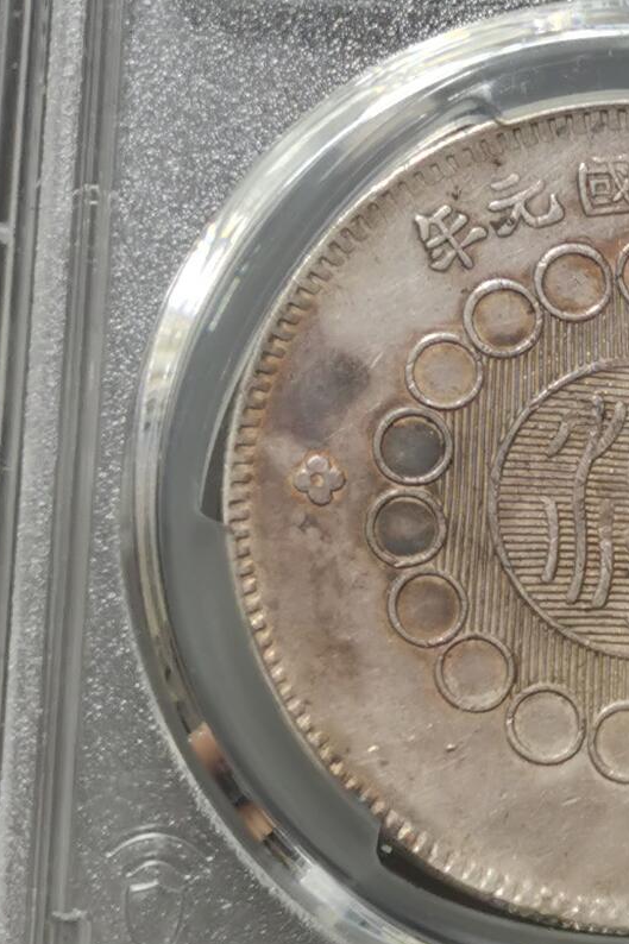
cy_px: 204
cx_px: 618
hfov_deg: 8.3
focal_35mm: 165
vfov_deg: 12.4
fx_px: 4326
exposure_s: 1/100
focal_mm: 5.58
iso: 80
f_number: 1.8
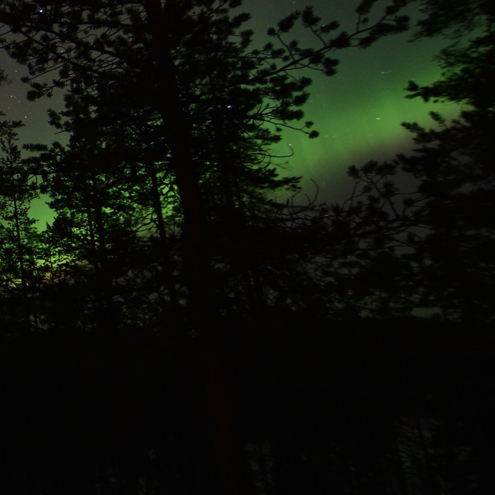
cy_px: 132
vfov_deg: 38.1
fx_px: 701
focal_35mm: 43
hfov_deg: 29.0
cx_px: -196
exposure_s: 20
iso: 400
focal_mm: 11
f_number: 2.8
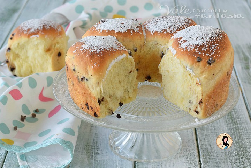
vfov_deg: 18.2
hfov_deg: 27.0
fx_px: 523
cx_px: 126
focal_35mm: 75
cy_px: 84
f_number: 7.1
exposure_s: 1/80
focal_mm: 50
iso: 200
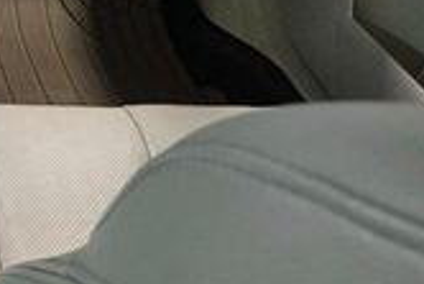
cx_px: -281
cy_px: -197
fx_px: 1084
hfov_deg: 18.5
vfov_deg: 13.6
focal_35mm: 92
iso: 250
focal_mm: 6.3
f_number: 1.7
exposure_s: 1/120
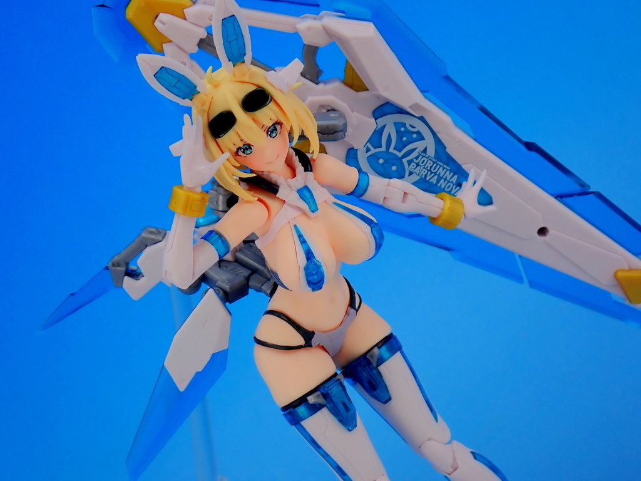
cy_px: 240
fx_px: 1852
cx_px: 320
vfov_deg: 14.8
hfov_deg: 19.6
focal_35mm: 100
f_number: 4.9
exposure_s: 1/20
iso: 100
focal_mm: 18
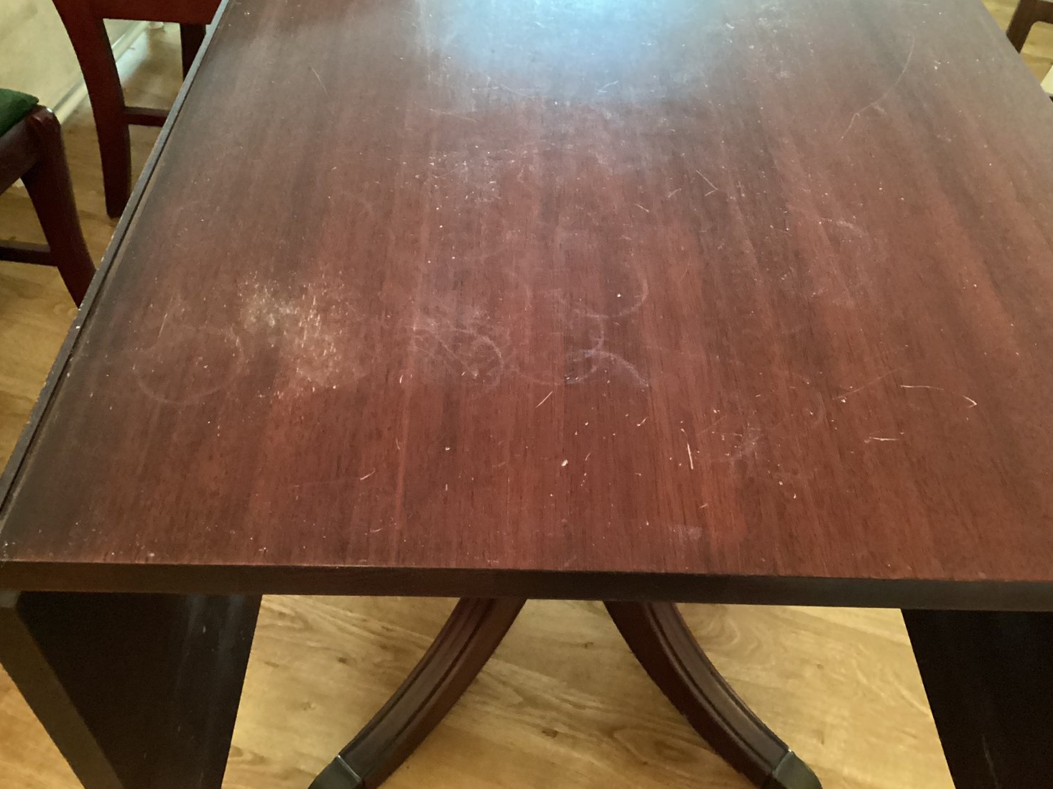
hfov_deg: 56.8
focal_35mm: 32
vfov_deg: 44.1
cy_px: 385
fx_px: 973
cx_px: 540
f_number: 2.4
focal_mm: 3.3
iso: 640
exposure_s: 1/17
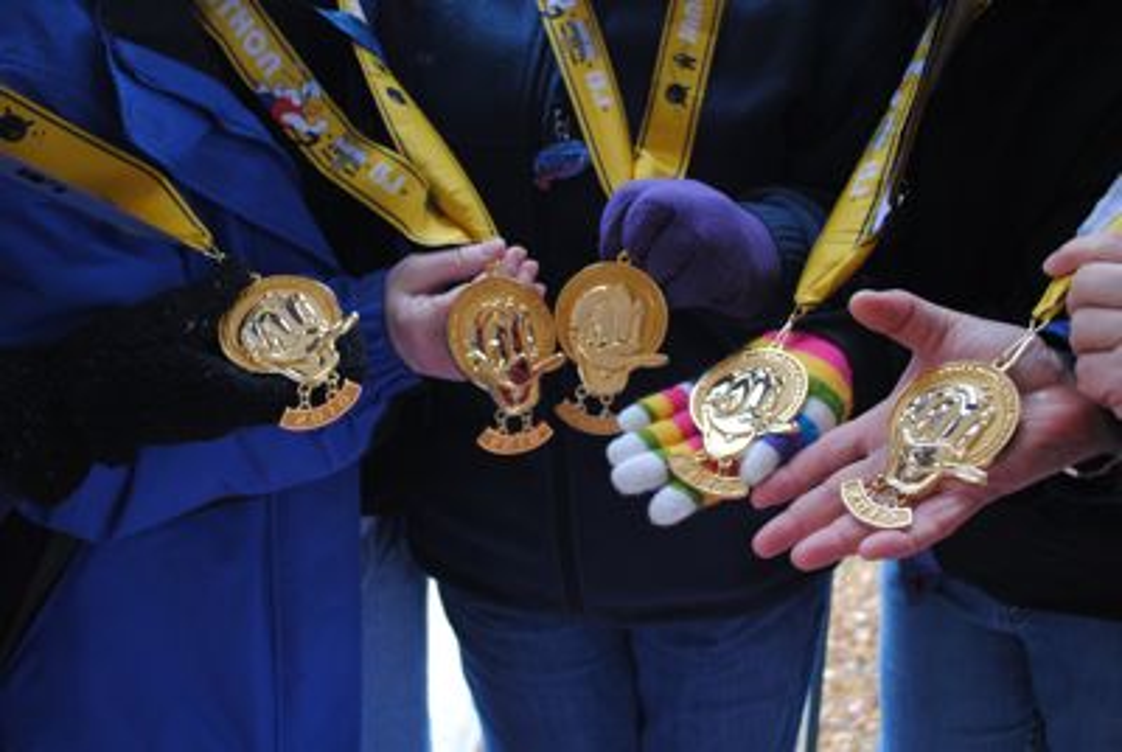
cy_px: 376
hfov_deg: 49.5
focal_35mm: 39
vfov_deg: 34.3
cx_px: 561
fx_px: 1217
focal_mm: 26
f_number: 4.2
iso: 220
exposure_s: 1/30
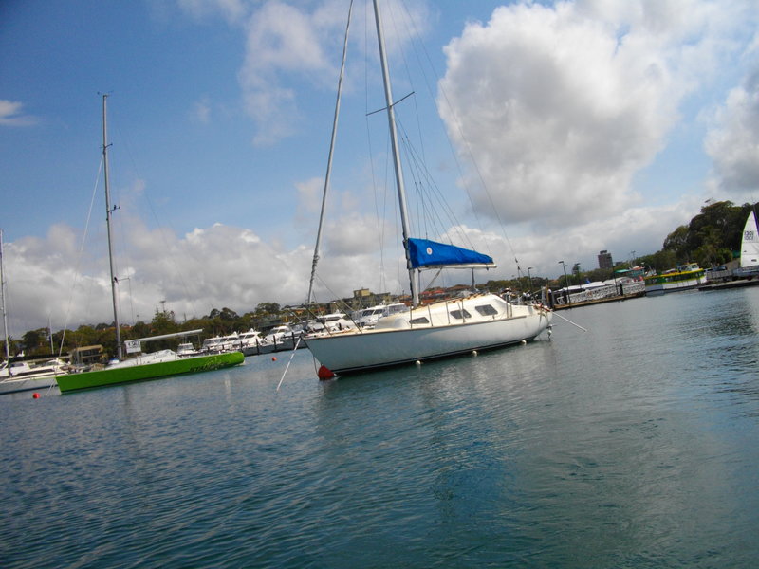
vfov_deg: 44.2
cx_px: 380
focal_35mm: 32
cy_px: 284
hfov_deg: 56.8
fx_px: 702
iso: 100
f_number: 5.5
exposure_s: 1/800
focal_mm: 5.7
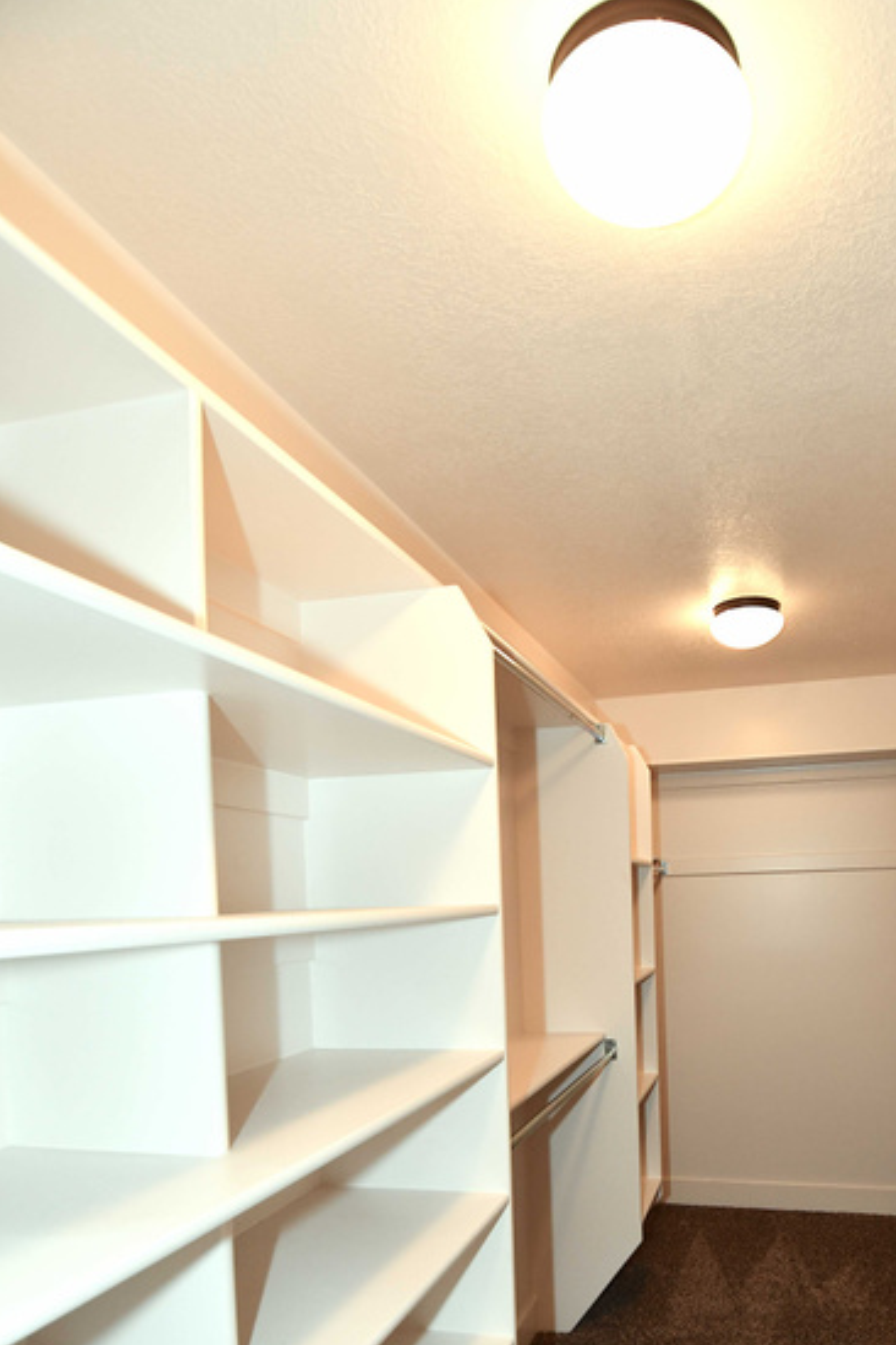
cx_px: 622
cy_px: 919
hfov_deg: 57.7
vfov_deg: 78.0
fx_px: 784
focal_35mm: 21
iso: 800
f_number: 4
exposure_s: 1/60
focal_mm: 10
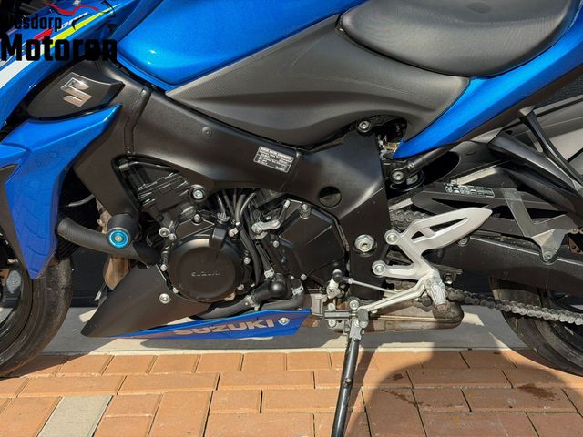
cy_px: 218
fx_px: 808
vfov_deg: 30.3
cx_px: 292
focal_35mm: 48
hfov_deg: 39.7
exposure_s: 1/2342
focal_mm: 6.76
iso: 100
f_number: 1.78
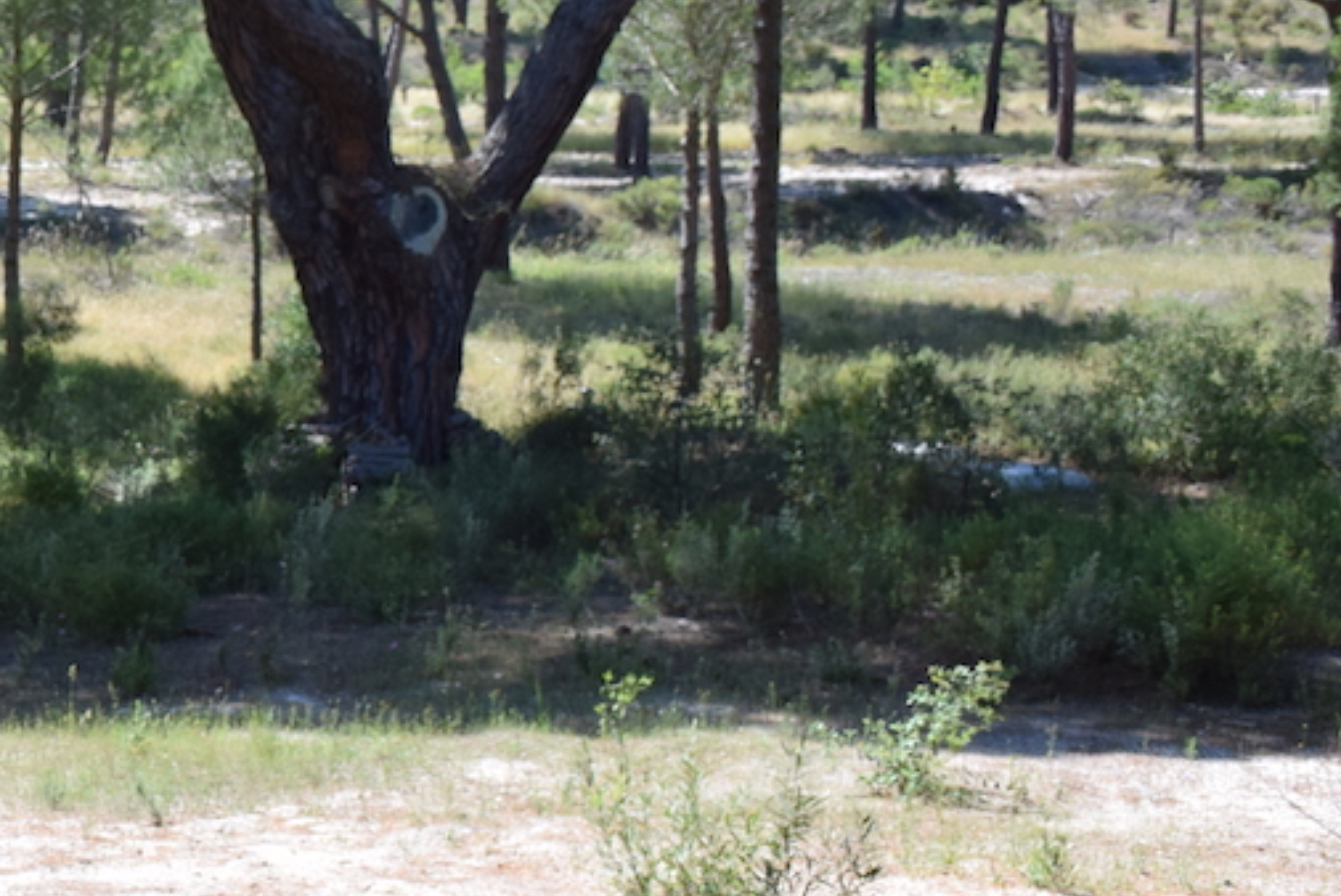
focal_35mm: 91
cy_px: 260
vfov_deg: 15.0
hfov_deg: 20.7
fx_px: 3392
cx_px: -321
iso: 400
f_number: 8
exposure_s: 1/500
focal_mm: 24
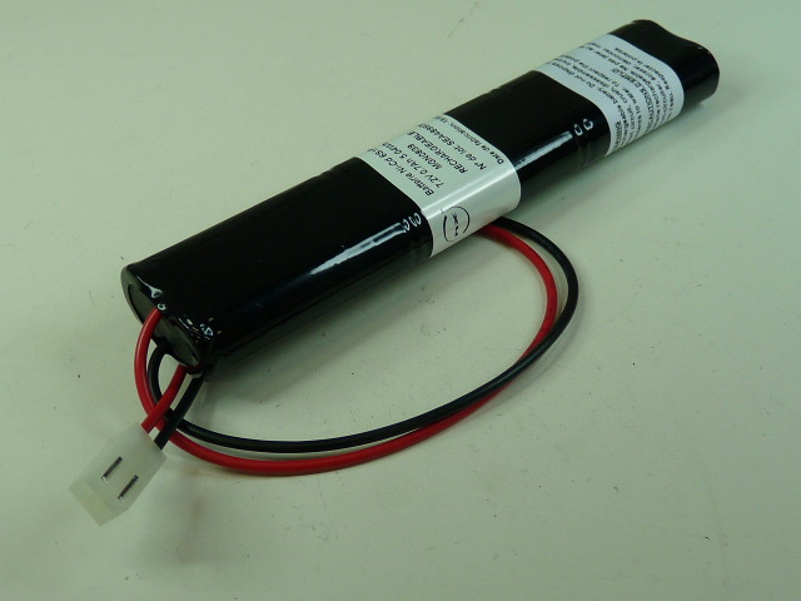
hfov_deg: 39.7
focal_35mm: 48
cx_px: 400
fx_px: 1111
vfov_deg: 30.3
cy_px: 300
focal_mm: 4.8
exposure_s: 1/100
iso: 100
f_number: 2.8
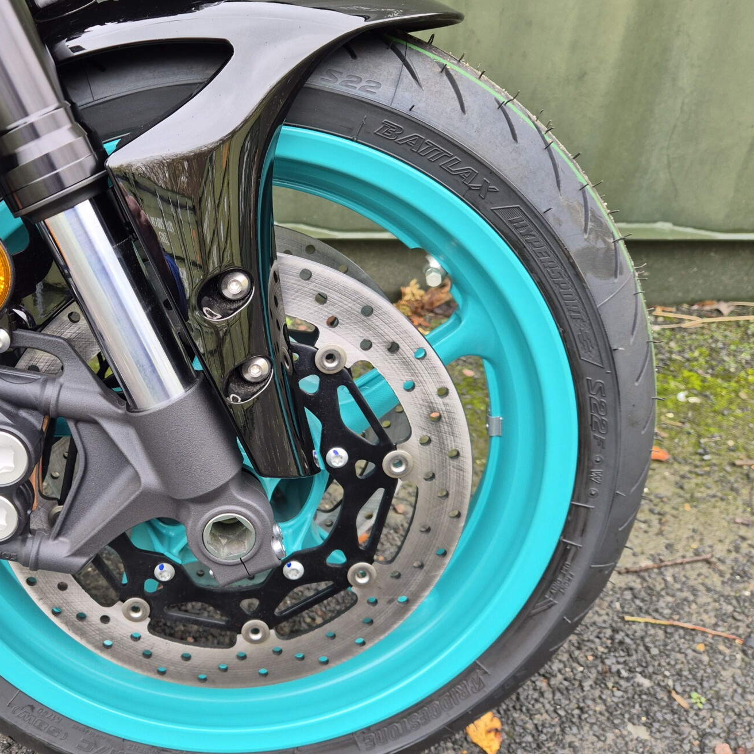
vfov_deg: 52.5
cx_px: 213
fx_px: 764
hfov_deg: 50.9
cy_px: 386
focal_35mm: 31
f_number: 1.8
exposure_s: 1/180
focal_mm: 5.4
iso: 125
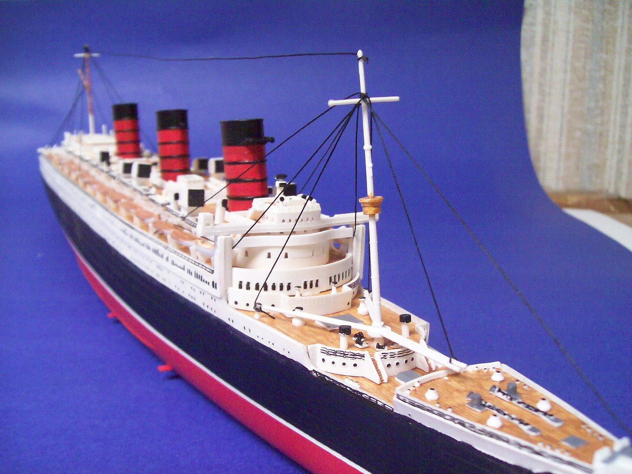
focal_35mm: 36
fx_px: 657
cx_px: 316
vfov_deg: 39.7
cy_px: 237
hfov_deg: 51.4
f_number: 2.7
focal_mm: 6
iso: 140
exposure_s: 1/10.6
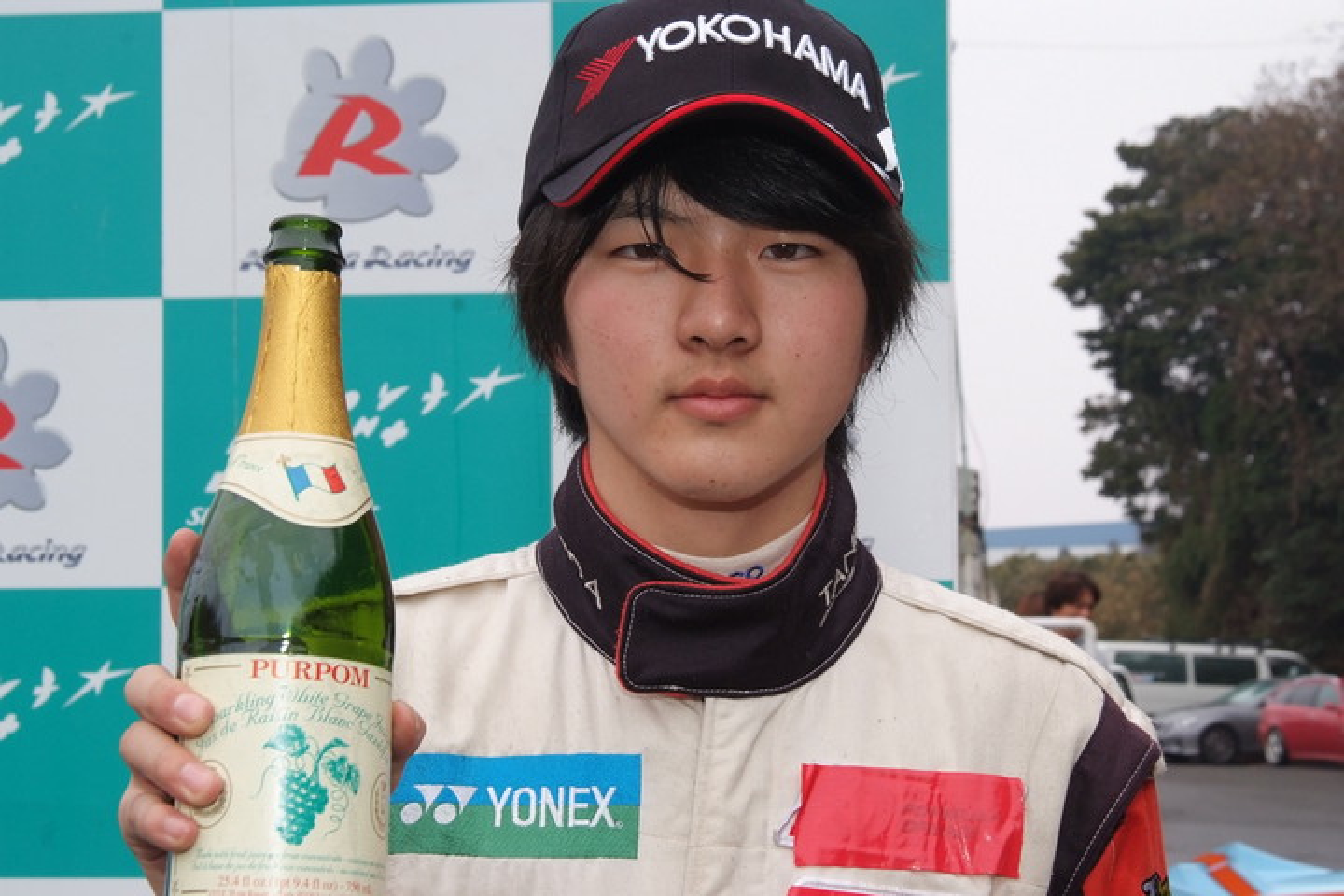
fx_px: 2688
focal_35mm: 72
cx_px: 672
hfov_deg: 28.1
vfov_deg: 18.9
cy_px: 448
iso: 800
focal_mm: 48
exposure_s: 1/250
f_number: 11
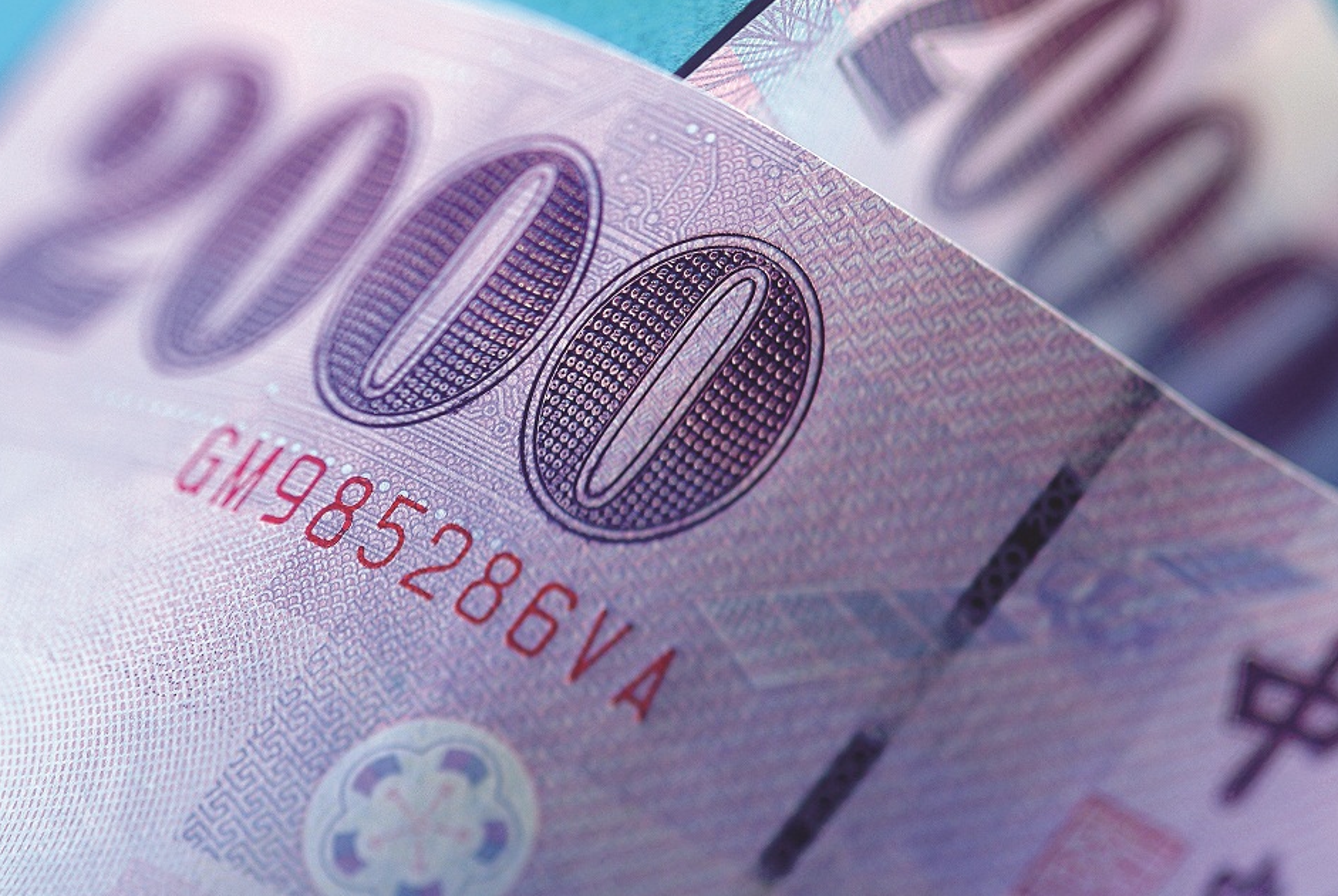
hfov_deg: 9.6
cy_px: 400
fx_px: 7951
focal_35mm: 214
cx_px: 759
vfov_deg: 6.4
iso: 100
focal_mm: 105
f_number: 5.6
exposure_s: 1/125
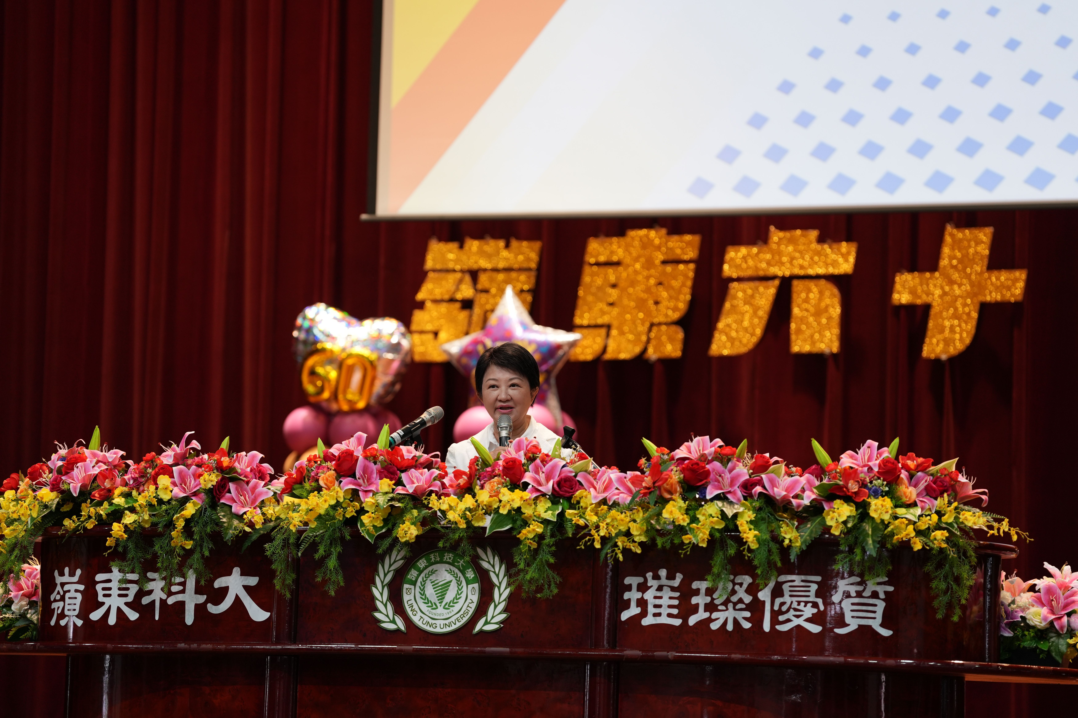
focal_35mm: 142
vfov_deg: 9.7
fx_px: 4252
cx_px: 539
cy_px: 359
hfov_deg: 14.4
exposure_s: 1/125
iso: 640
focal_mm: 142
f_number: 2.8
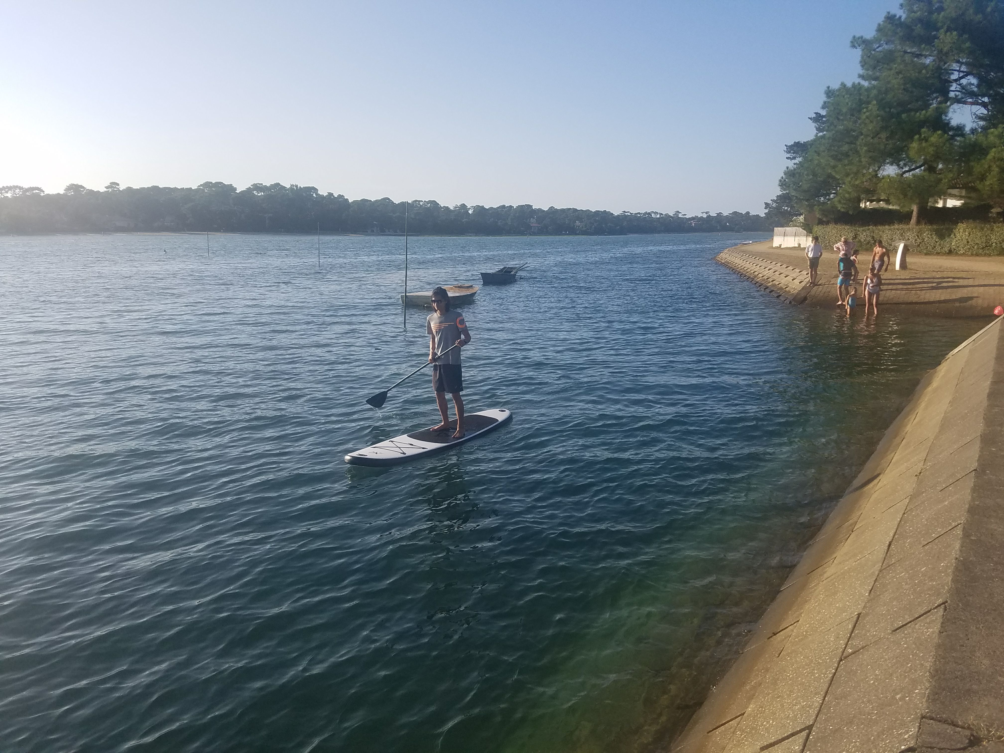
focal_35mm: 26
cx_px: 502
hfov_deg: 67.3
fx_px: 754
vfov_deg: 53.1
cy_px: 376
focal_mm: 4.2
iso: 50
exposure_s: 1/2936
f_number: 1.7
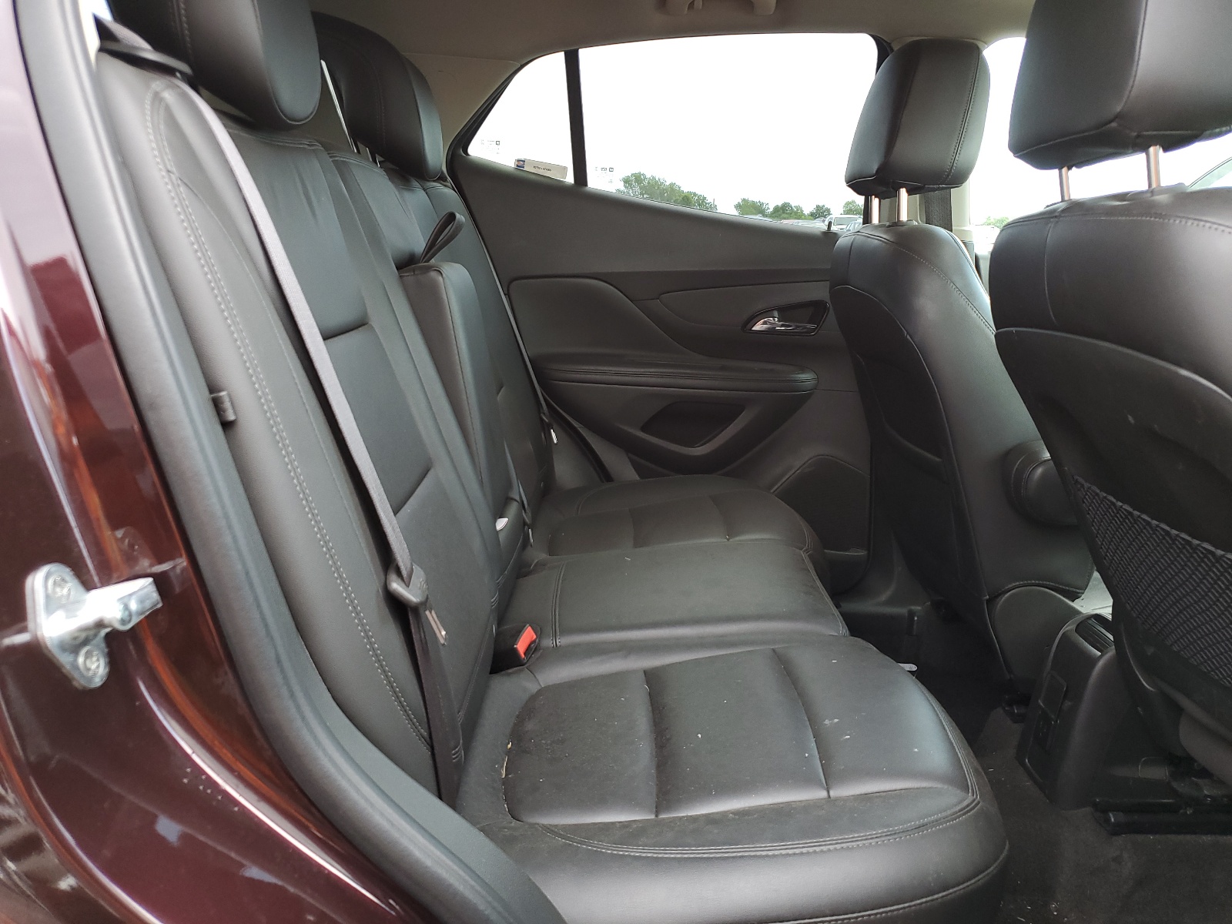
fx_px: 925
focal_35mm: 26
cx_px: 616
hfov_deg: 67.3
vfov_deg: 53.1
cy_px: 462
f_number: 1.5
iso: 63
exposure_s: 1/120
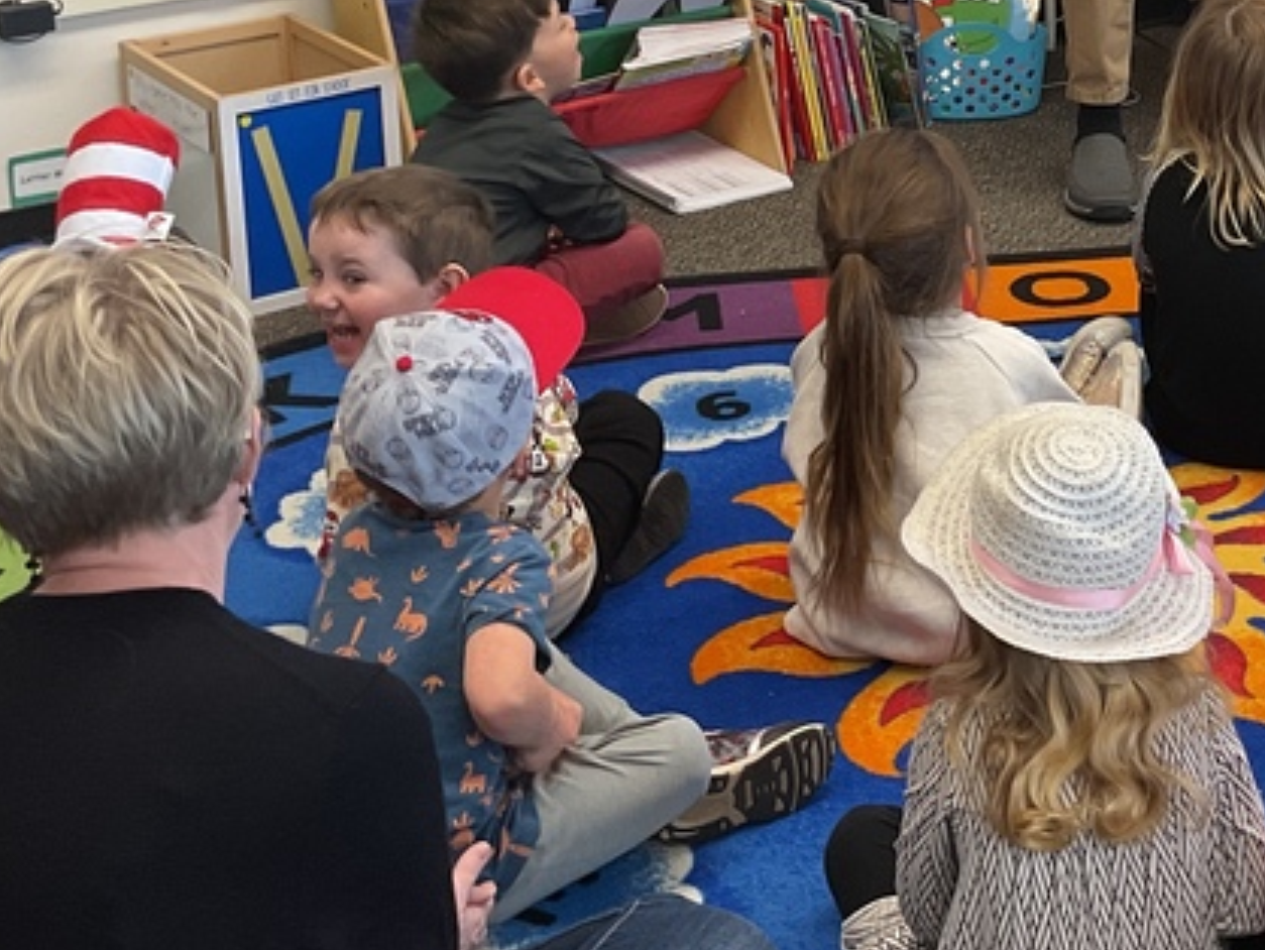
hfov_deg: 26.8
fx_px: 2596
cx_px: 1047
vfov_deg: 20.4
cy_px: 127
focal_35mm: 71
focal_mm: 3
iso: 64
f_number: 1.8
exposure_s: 1/120
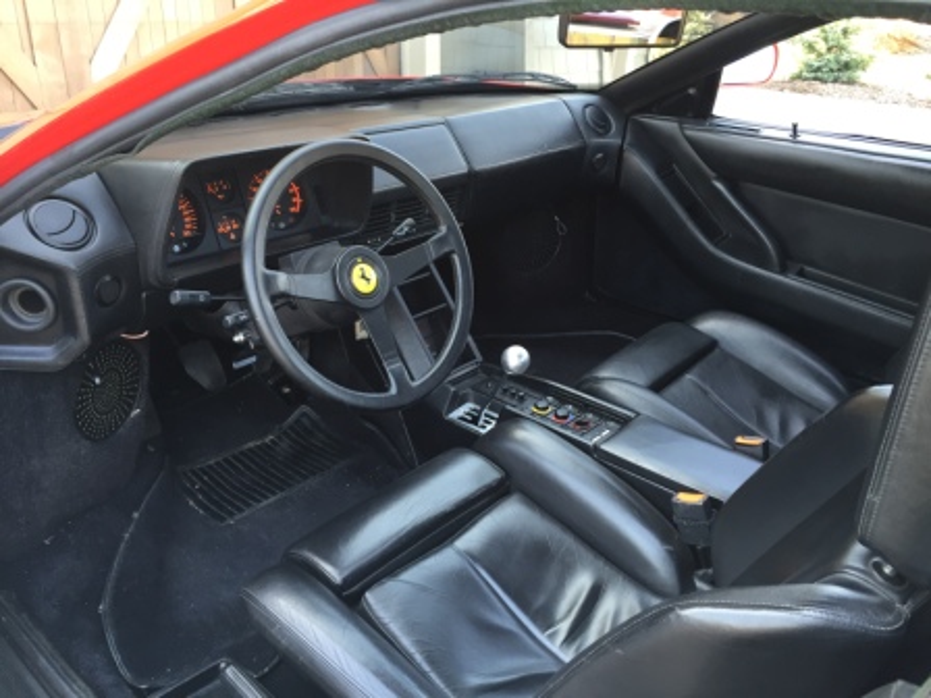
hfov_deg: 61.7
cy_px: 349
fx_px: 780
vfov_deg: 48.2
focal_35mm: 29
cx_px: 466
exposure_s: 1/30
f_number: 2.2
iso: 32
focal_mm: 4.15
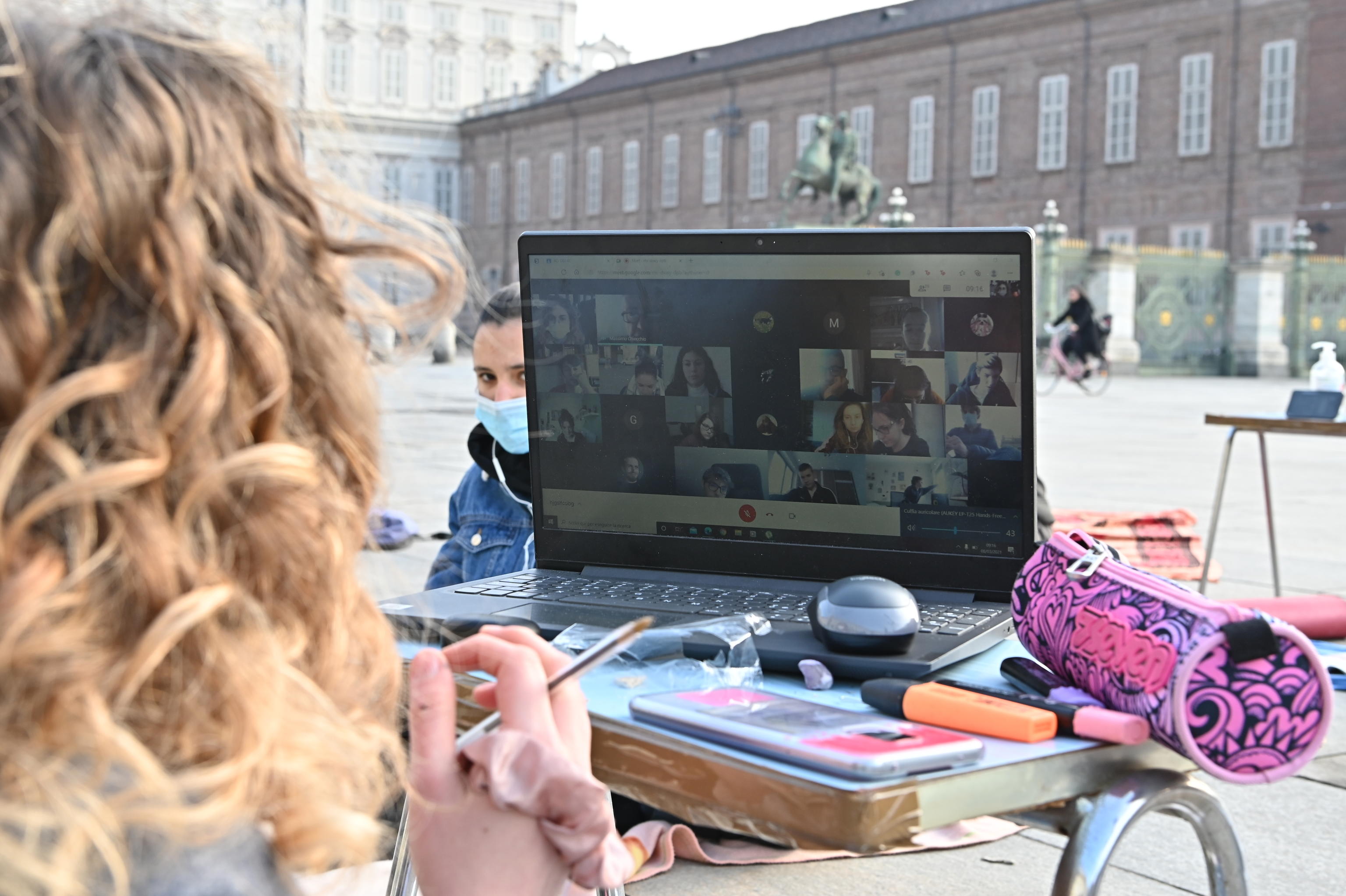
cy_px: 448
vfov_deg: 27.0
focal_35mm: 50
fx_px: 1868
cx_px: 673
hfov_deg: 39.6
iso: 400
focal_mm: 50
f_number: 9
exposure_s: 1/160
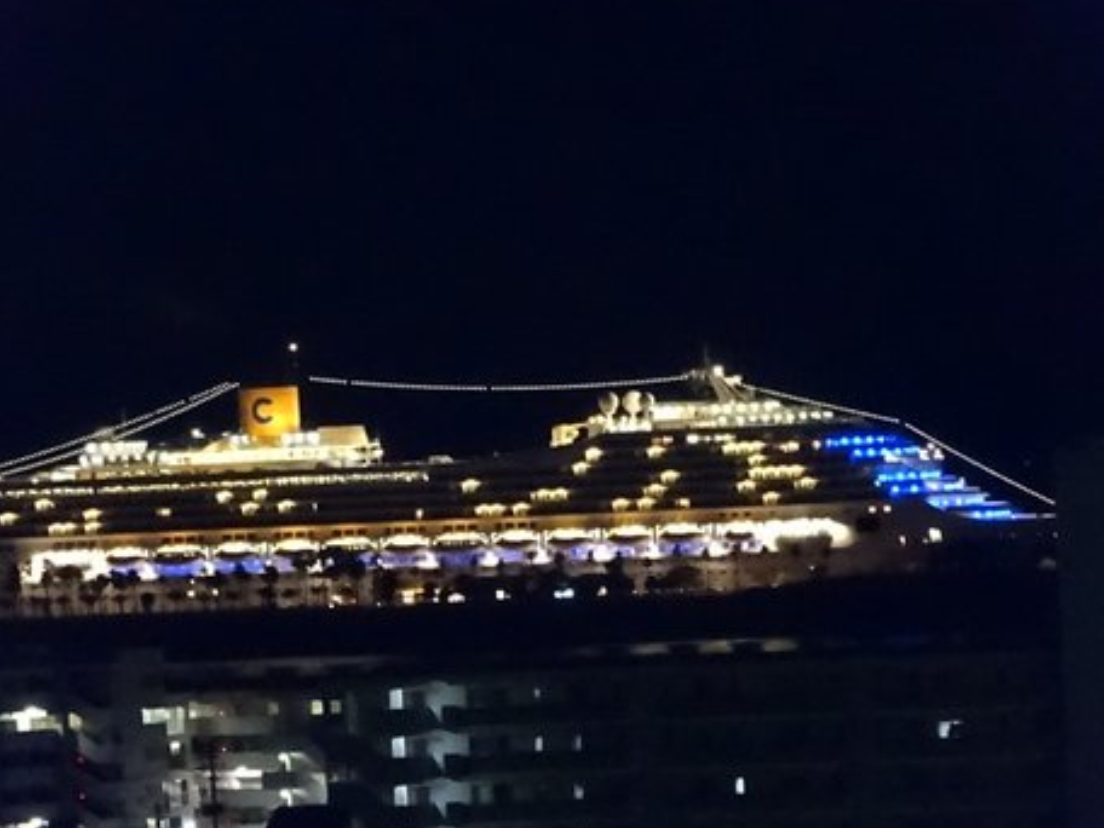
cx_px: 533
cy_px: 402
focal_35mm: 324
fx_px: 10333
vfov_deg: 4.6
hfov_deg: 6.1
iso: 8000
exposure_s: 1/20
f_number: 6.3
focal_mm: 52.59
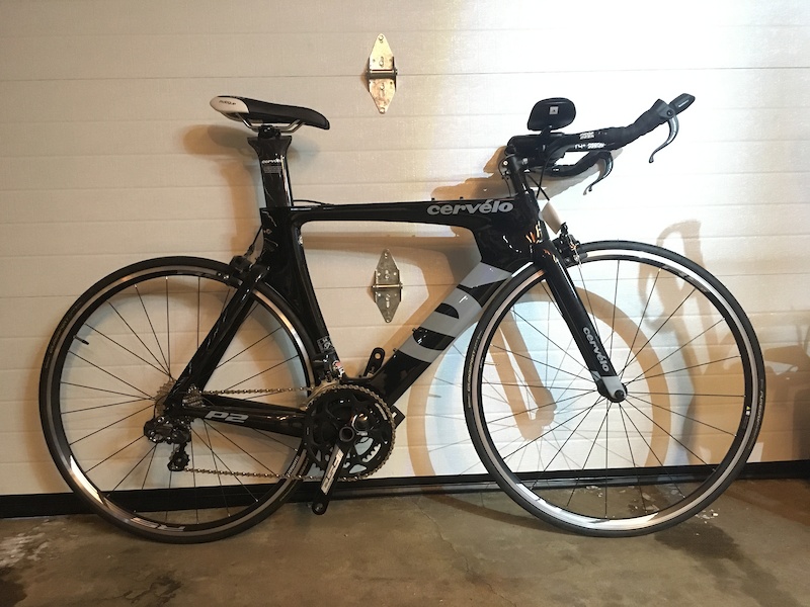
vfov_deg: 48.2
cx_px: 405
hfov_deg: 61.7
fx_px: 679
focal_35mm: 29
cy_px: 304
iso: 320
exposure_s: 1/15
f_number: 2.2
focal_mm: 4.15
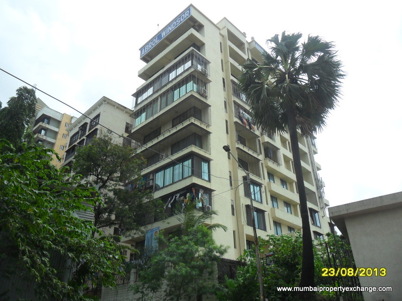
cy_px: 150
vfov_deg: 51.4
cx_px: 201
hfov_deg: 65.3
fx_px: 314
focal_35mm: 27
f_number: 3.5
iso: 100
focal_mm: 4.9
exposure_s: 1/1000
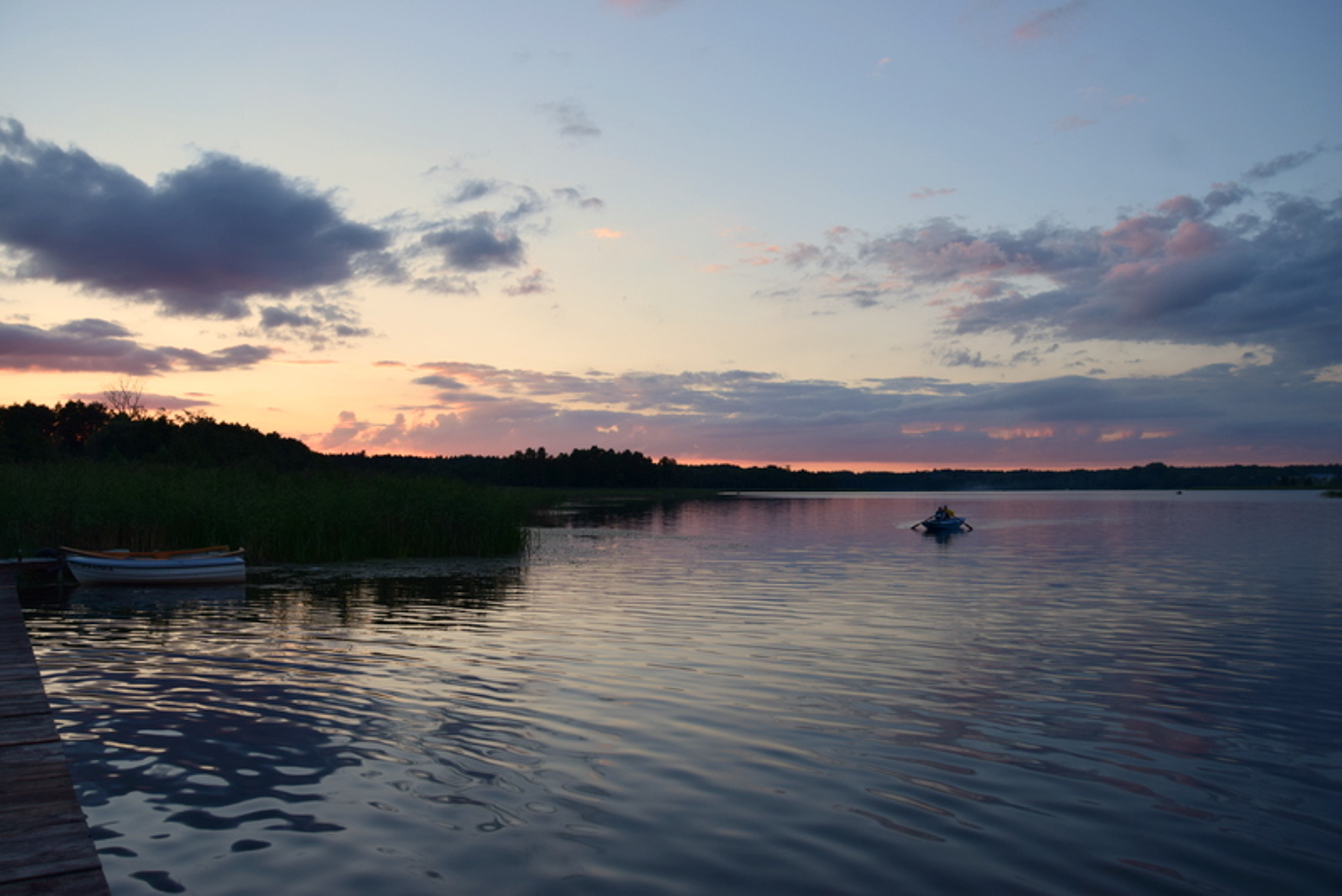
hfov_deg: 67.4
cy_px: 448
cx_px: 671
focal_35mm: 27
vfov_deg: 48.0
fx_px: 1007
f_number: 5.6
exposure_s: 1/125
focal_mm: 18
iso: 200
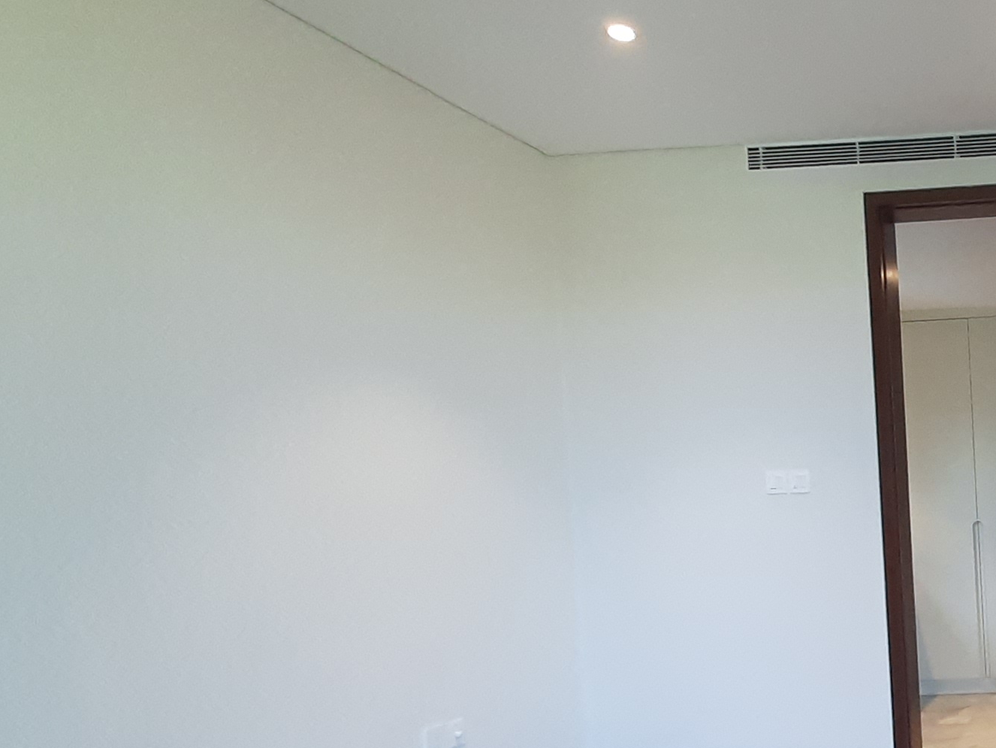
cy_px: 535
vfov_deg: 43.2
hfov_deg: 43.5
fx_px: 921
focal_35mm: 32
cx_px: 1103
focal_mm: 1.42
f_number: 2.2
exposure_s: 1/50
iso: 125
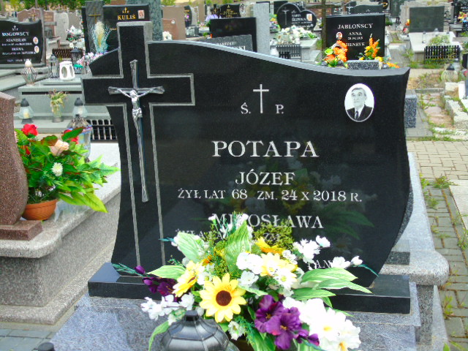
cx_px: 234
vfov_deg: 31.5
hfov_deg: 41.2
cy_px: 176
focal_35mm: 46
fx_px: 622
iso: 80
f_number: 4.1
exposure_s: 1/250
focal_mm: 8.2
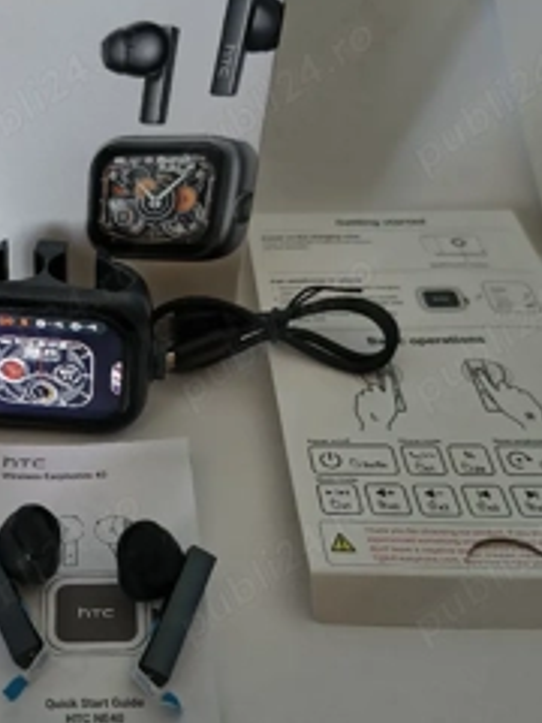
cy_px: 368
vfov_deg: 46.8
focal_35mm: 40
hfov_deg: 34.8
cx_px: 102
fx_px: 835
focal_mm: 5.56
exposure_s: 1/33.3
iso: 1223
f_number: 1.8
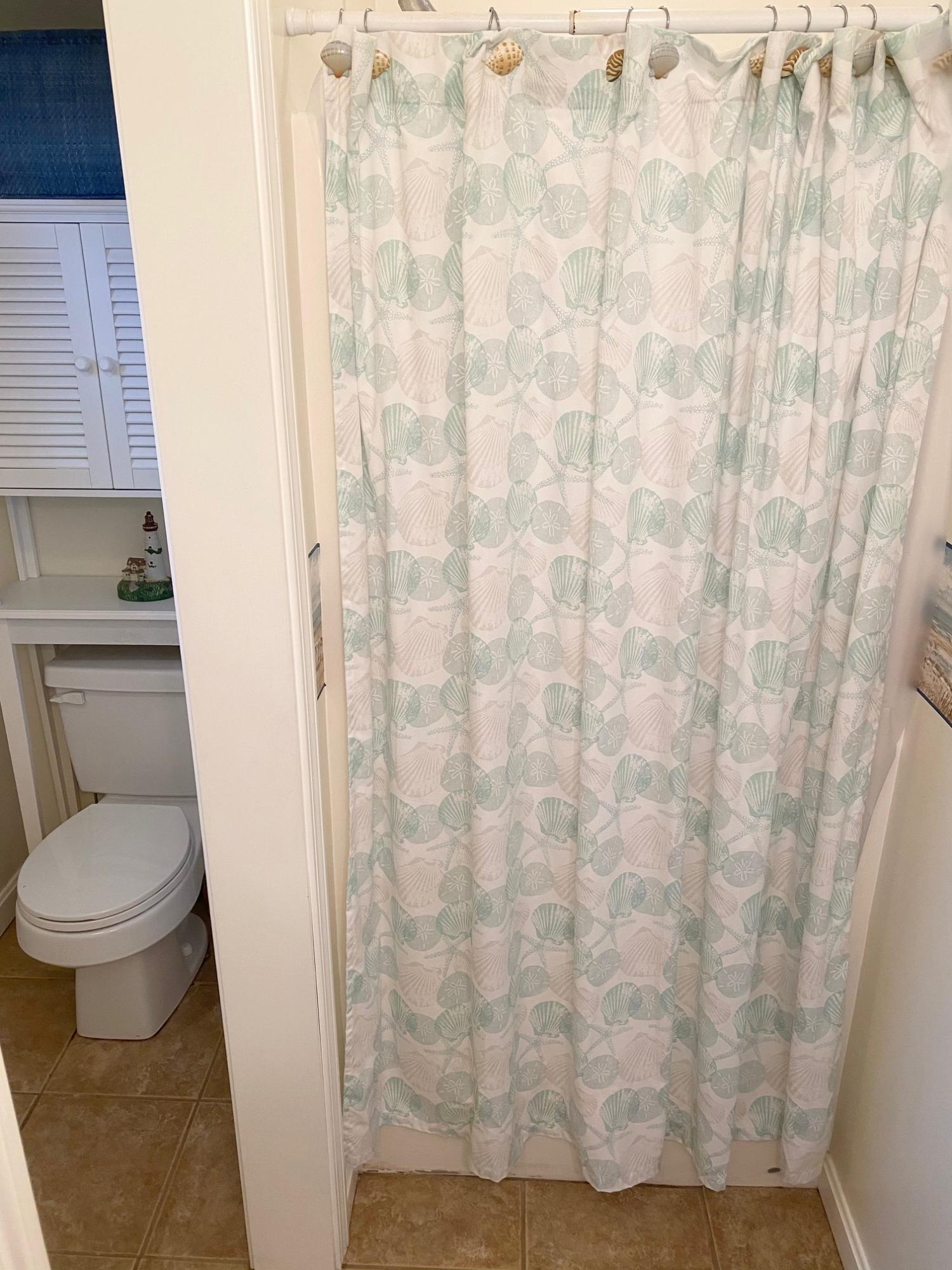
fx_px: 953
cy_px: 635
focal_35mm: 26
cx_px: 476
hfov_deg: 53.1
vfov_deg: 67.3
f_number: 1.8
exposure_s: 1/60
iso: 100
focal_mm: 4.25
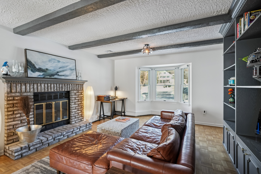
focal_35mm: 16
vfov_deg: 73.7
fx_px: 116
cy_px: 87
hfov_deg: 96.7
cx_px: 130
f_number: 8
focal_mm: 16
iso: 400
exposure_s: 1/10
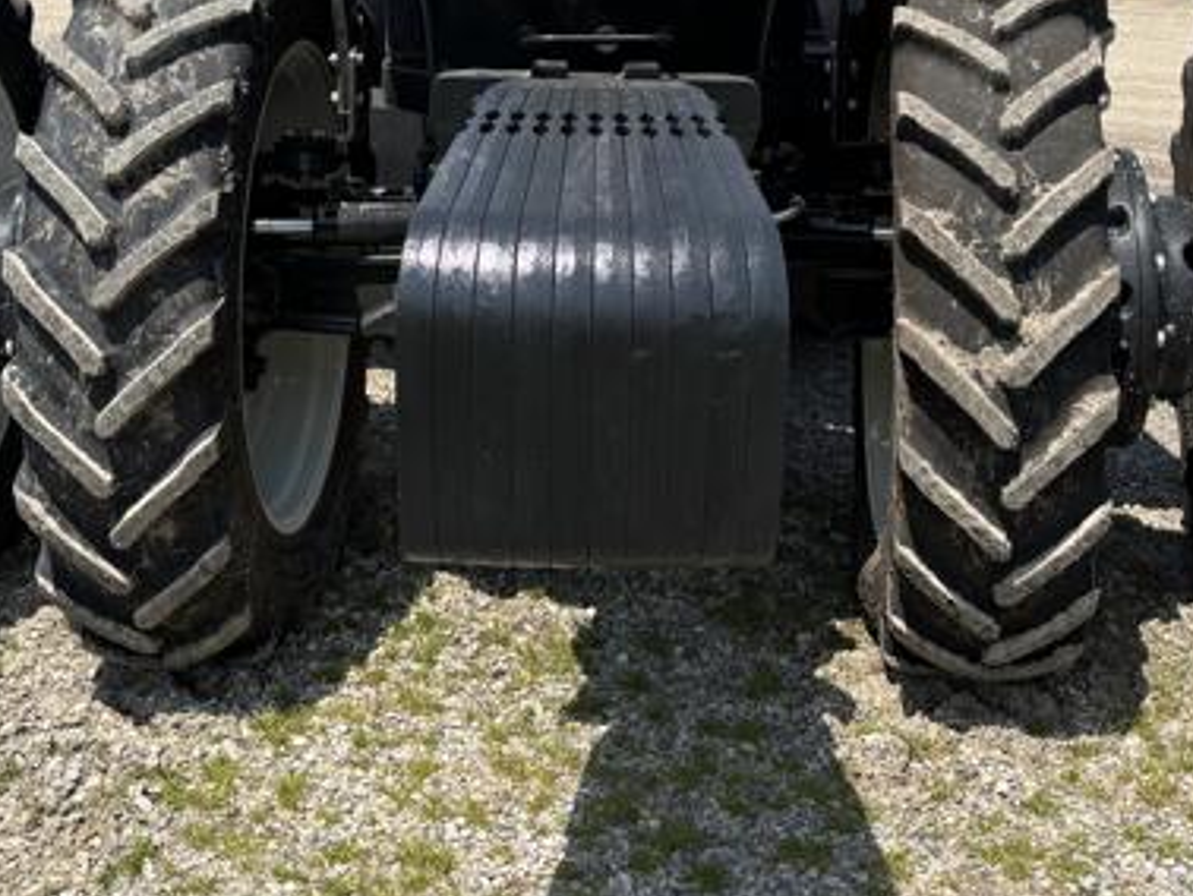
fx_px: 1897
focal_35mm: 55
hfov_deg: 34.9
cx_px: 628
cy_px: 104
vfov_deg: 25.8
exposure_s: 1/2513
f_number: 1.6
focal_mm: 5.96
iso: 50
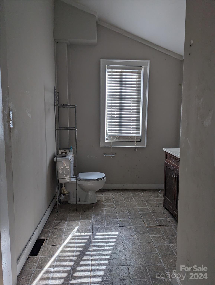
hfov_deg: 56.9
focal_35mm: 24
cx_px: 108
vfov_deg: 71.5
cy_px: 142
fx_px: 198
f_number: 1.85
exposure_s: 1/207
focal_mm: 6.81
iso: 43
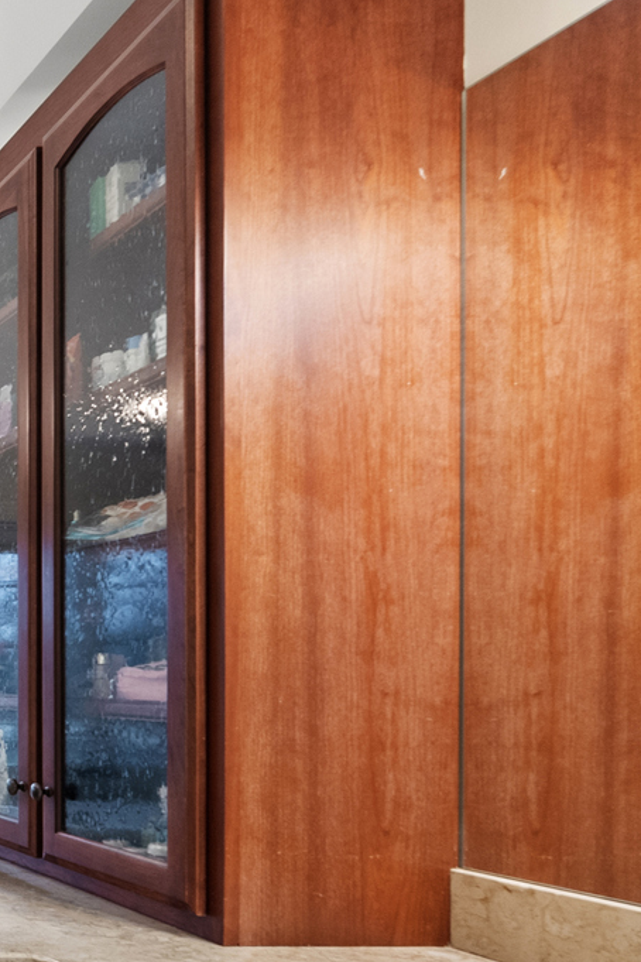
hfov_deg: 22.3
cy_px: 655
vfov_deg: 49.6
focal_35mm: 38
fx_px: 1015
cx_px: -489
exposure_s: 1/1.25
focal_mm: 16
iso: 640
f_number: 8
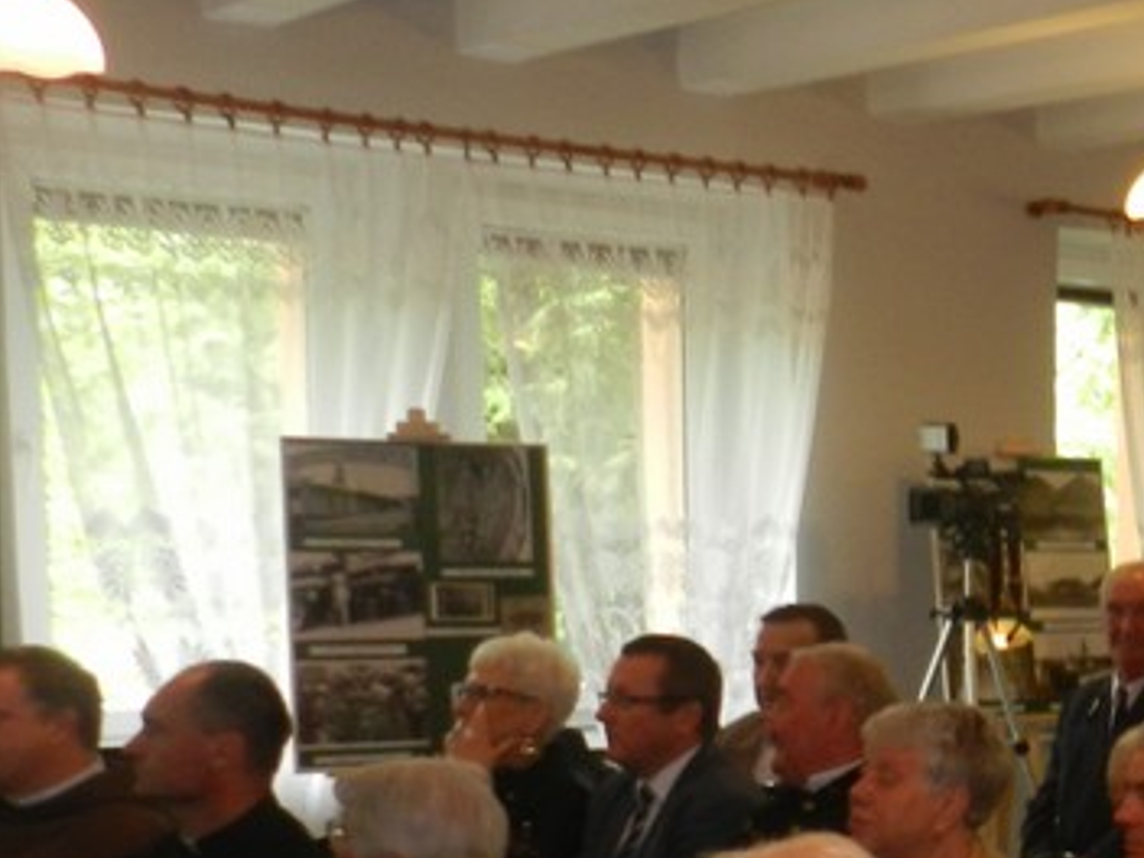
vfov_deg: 21.6
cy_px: 696
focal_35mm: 67
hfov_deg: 25.5
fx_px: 2214
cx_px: 1424
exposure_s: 1/30
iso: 200
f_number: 3.4
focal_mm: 4
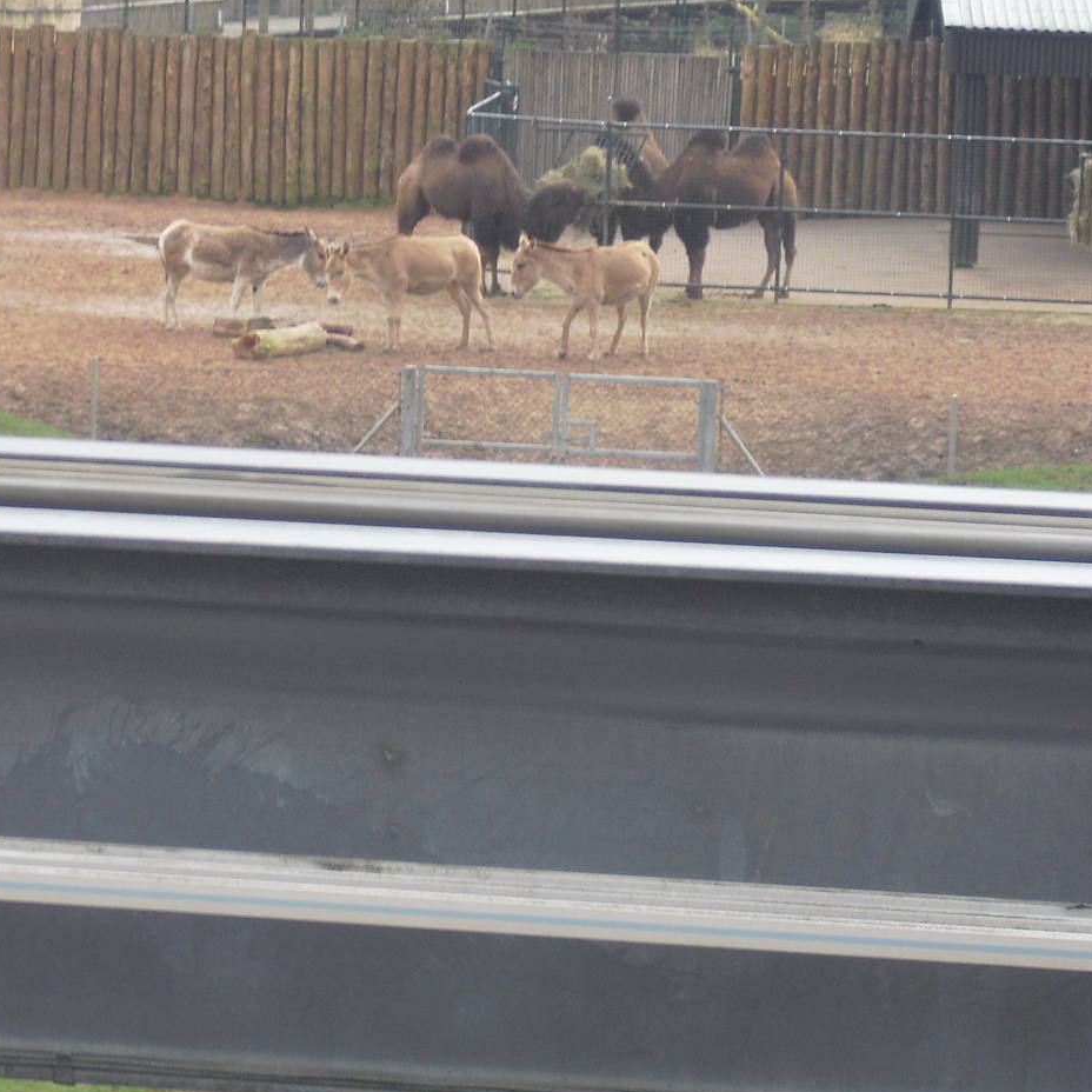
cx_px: 420
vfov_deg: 10.7
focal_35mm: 163
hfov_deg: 10.7
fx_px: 5818
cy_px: 402
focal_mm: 18.9
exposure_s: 1/80
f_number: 5.6
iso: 100
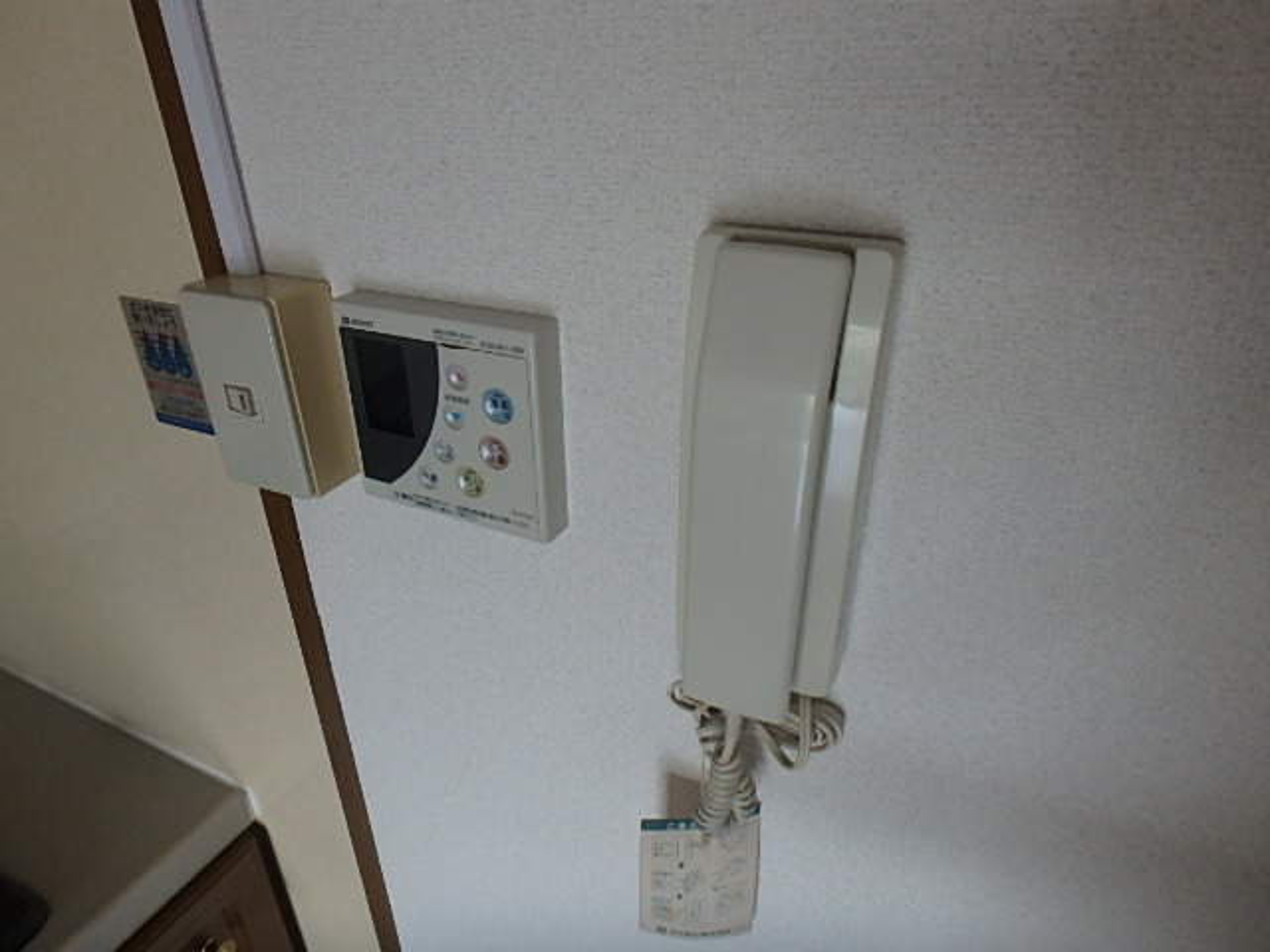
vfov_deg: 63.4
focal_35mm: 21
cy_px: 476
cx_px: 635
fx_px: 770
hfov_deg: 79.0
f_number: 3.5
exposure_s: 1/40
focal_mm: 3.7
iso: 200
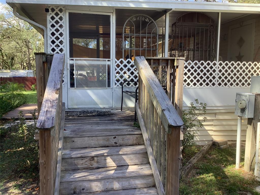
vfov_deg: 45.4
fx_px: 233
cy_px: 98
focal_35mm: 31
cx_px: 130
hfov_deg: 58.4
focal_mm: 3.3
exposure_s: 1/154
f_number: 2.4
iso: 25
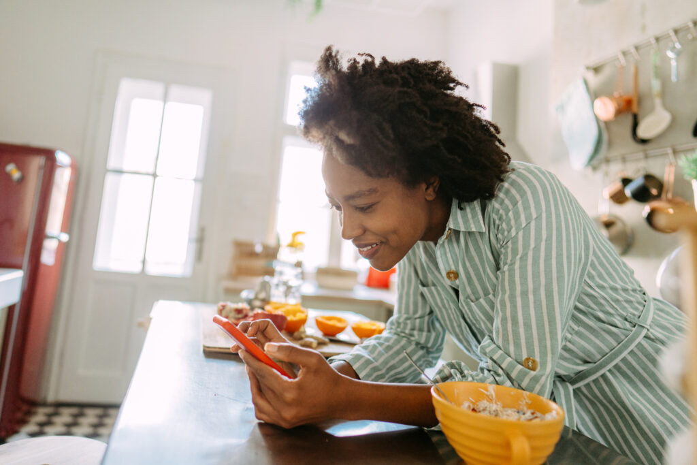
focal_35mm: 24
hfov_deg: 73.7
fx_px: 465
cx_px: 348
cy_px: 232
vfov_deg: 53.1
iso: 800
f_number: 1.4
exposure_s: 1/250
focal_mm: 24
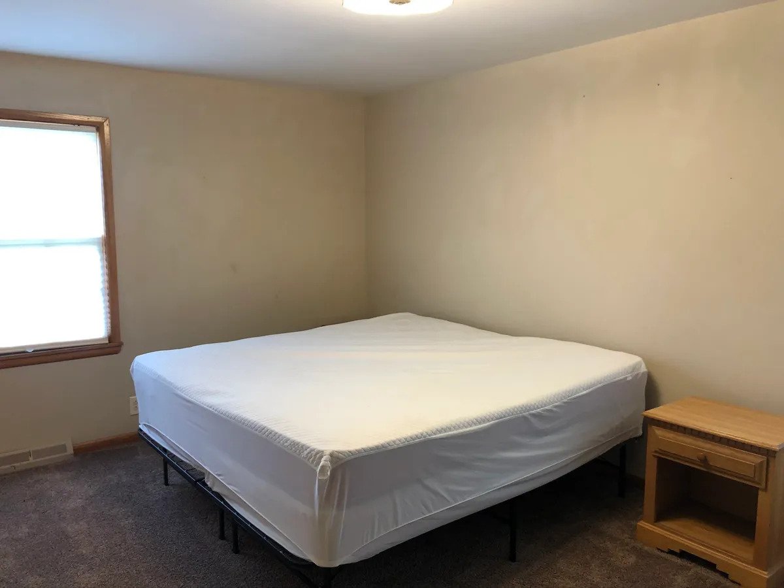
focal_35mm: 28
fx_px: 634
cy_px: 294
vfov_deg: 49.7
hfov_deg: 63.4
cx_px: 392
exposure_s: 1/24
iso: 32
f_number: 1.8
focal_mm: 4
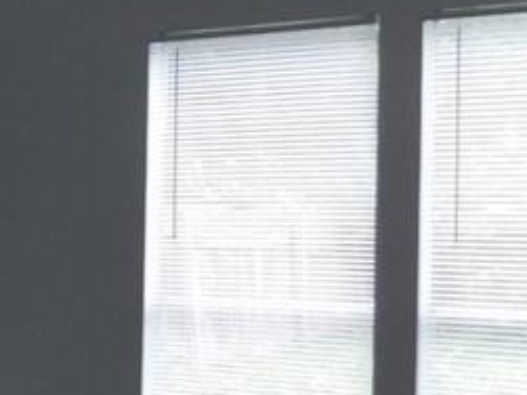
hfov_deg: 18.3
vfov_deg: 15.7
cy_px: 242
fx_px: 1430
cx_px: -286
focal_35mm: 94
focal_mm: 4
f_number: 3
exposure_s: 1/30
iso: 160
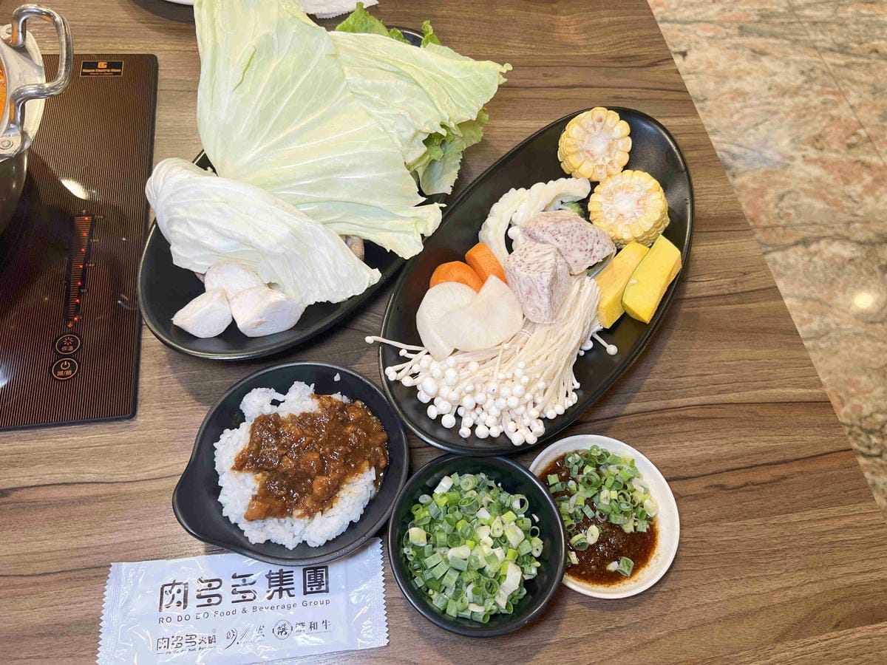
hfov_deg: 67.3
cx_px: 444
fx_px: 666
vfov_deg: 53.1
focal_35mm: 26
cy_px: 332
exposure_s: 1/60
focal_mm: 5.7
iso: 80
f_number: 1.5
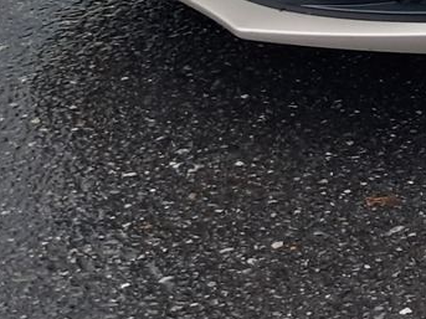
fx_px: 1550
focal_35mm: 126
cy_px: -210
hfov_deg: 13.5
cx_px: 847
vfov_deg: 11.1
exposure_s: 1/50
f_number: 1.8
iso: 160
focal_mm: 4
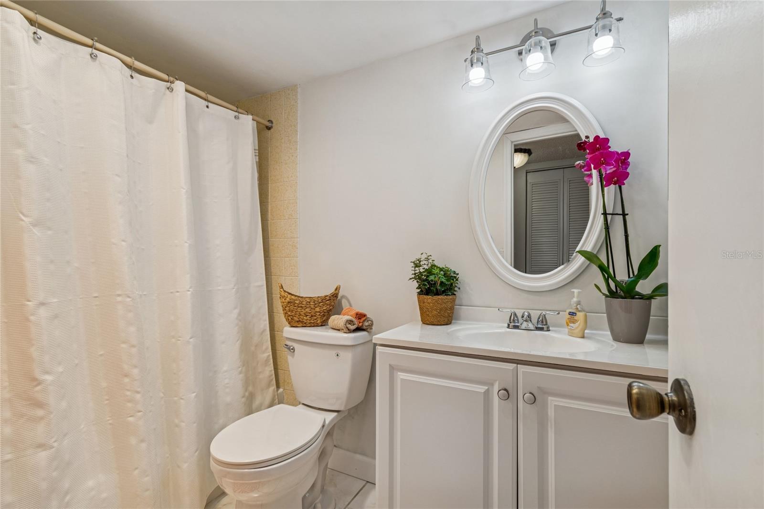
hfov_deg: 100.4
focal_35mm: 15
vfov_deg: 77.3
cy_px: 254
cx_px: 382
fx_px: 318
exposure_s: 1/30
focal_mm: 10
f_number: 8
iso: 100
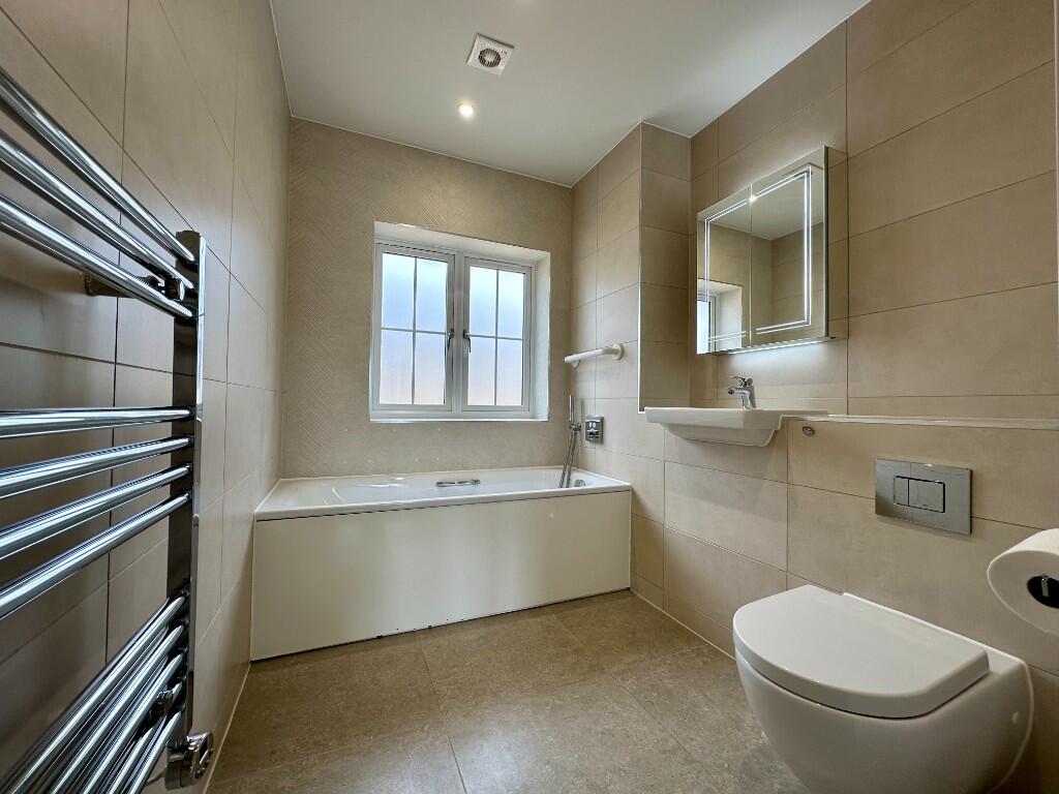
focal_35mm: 14
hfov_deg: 102.1
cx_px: 530
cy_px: 397
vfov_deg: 85.7
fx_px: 428
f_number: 2.2
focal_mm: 2.22
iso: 50
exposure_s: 1/100
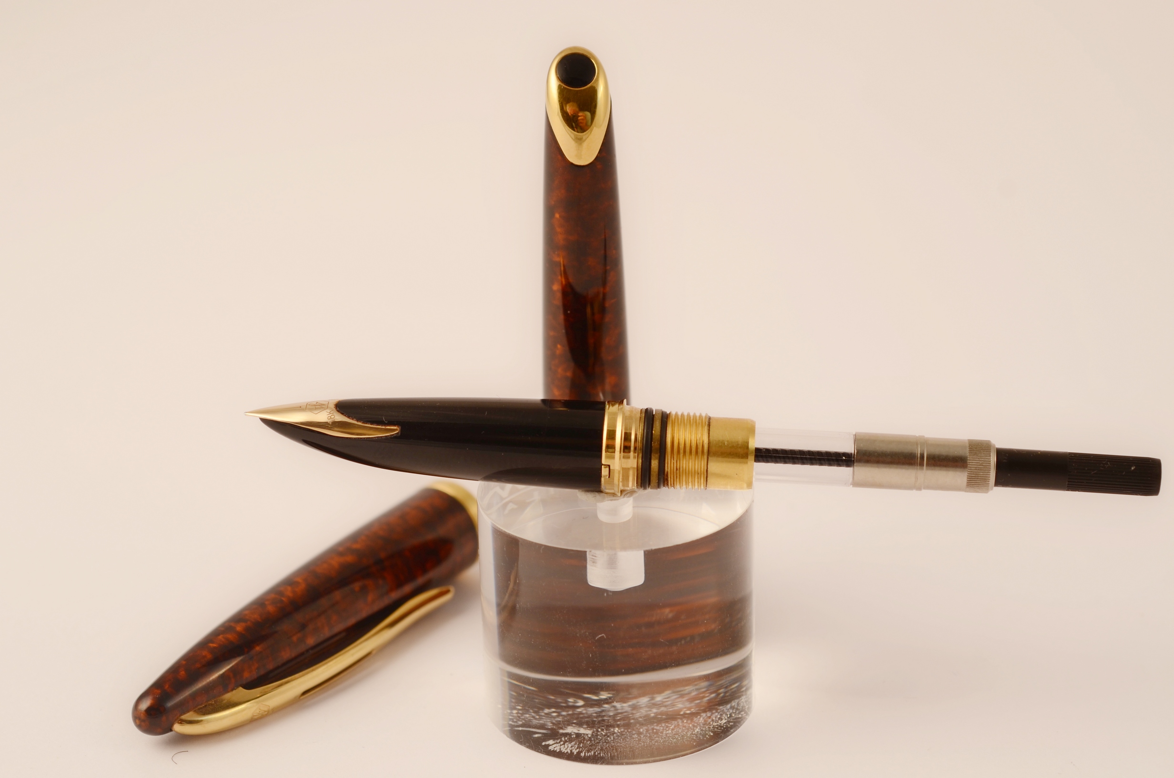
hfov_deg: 22.7
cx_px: 587
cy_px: 389
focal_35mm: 90
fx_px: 2929
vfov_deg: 15.1
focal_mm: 60
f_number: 8
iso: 100
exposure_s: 1/40
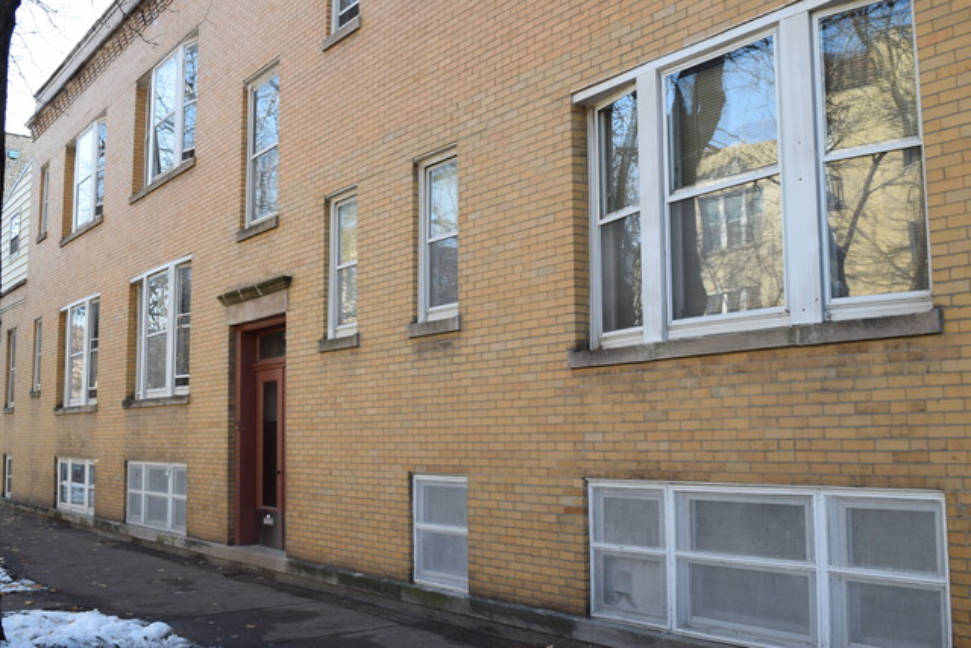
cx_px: 486
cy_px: 324
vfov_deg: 34.2
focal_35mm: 39
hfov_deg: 49.5
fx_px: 1052
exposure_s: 1/200
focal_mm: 26
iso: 400
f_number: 7.1
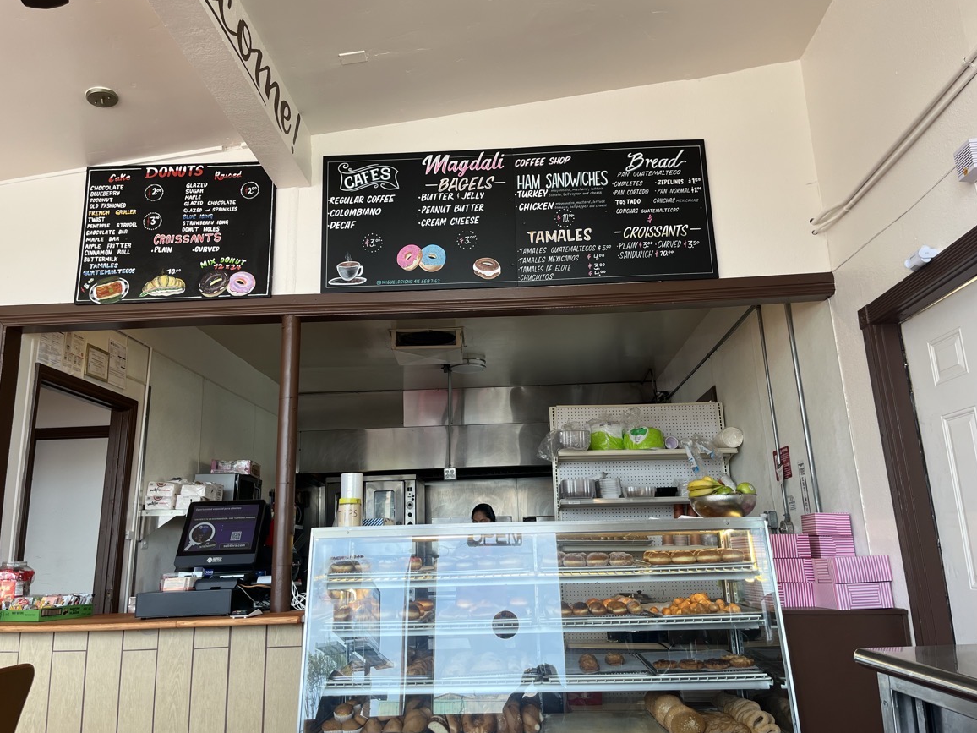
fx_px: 762
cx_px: 487
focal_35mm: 27
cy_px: 354
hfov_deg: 65.3
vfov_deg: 51.3
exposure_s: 1/120
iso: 32
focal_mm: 5.1
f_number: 1.6
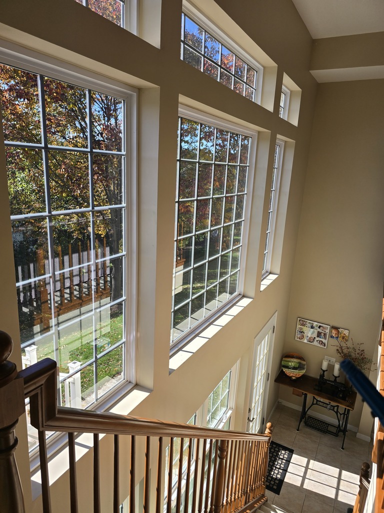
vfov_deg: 73.9
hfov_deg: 58.9
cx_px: 192
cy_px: 256
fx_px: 340
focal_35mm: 23
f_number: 1.7
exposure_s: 1/182
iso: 12
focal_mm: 6.3
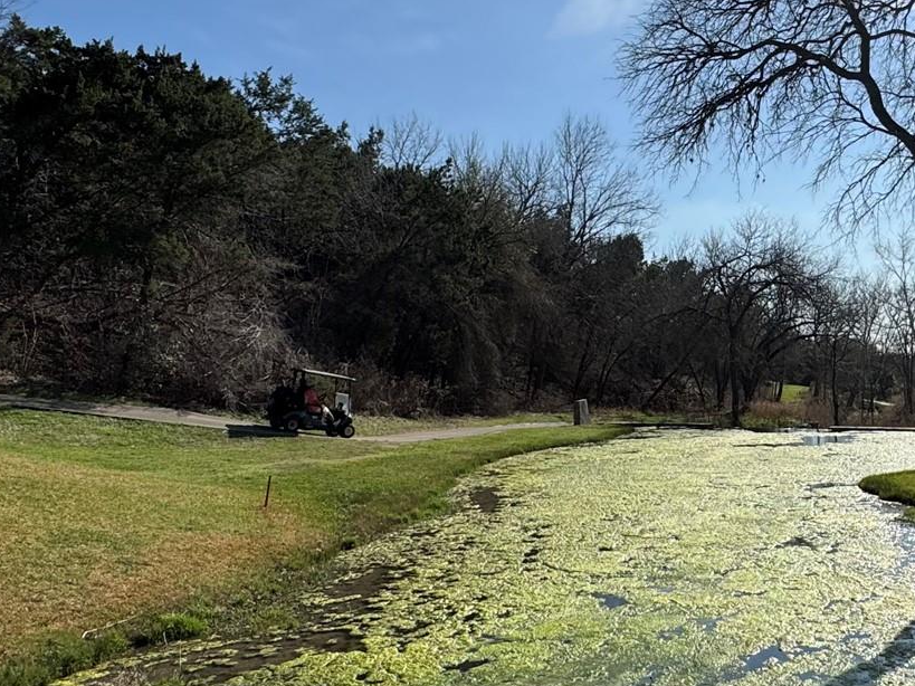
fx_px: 925
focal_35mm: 35
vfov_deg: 40.0
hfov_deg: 49.4
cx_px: 740
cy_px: 210
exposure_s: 1/3906
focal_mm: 2.22
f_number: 2.2
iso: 50
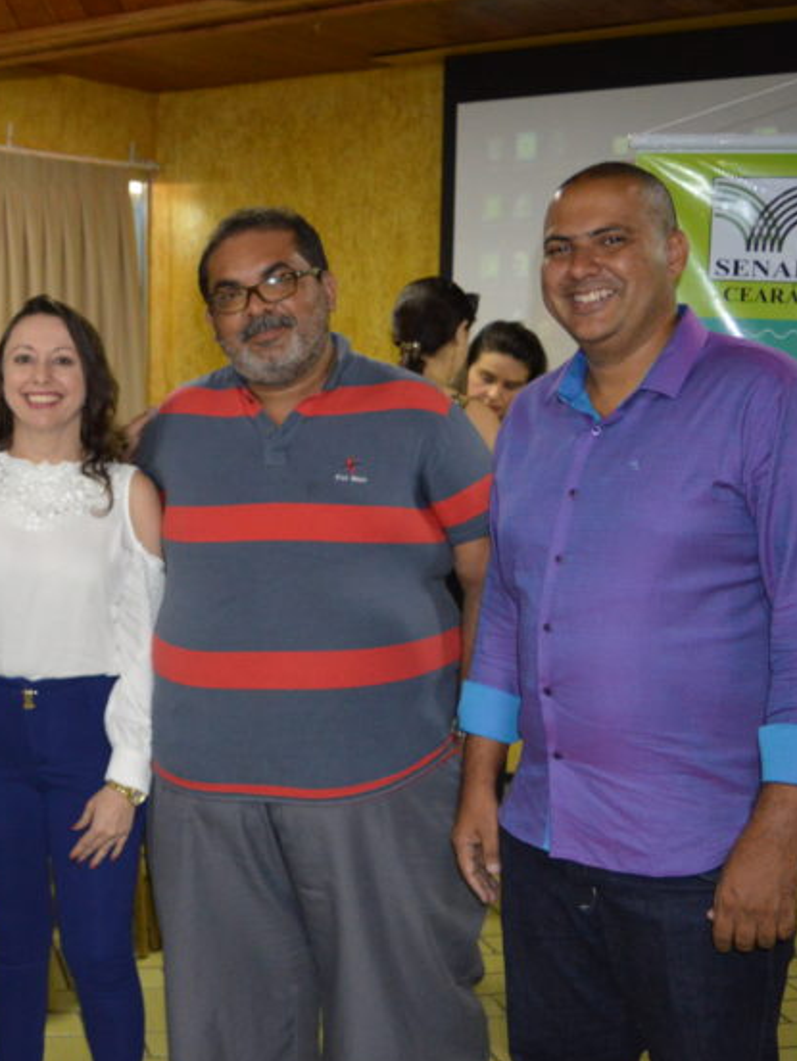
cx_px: -86
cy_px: 571
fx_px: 1473
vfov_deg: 39.6
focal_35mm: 48
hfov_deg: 27.6
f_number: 3.5
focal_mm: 18
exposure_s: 1/60
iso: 1600
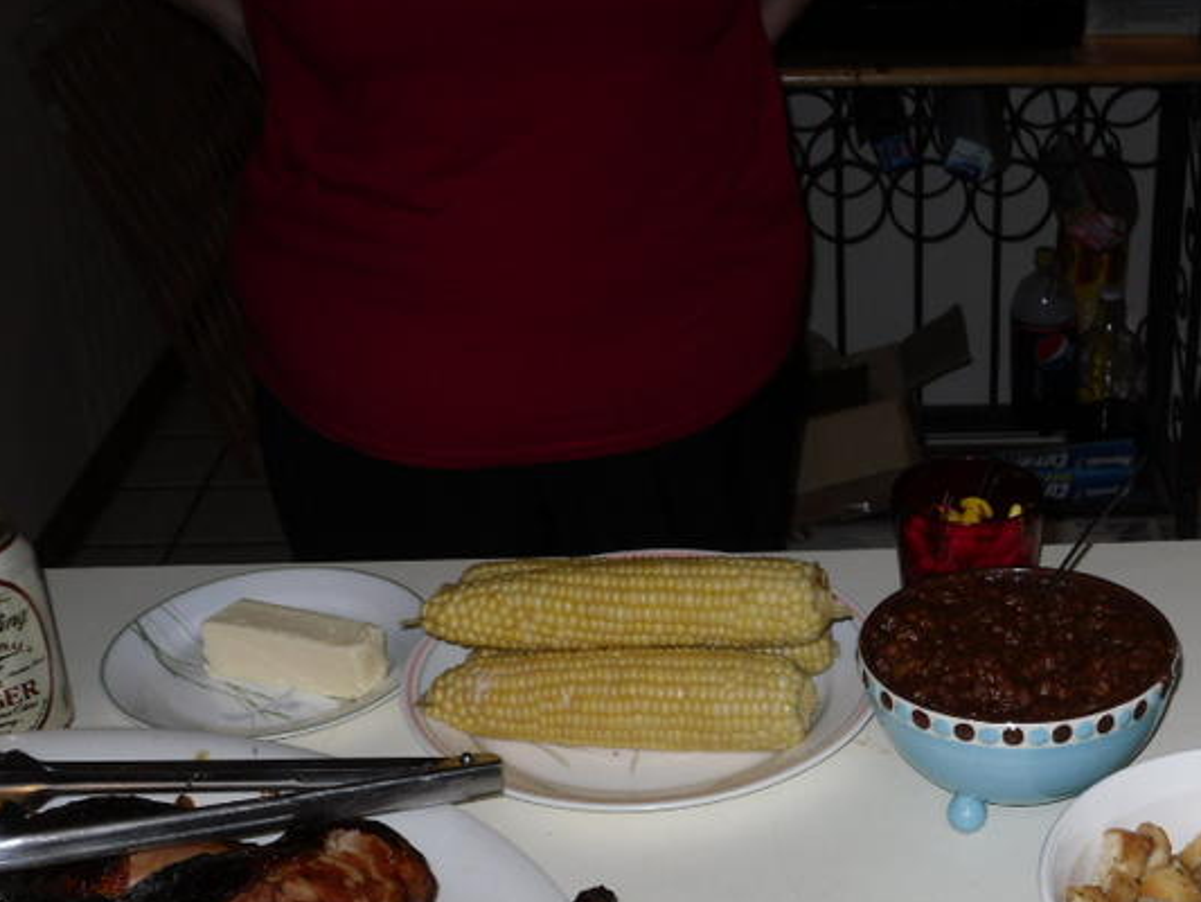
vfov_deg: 19.3
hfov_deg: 25.5
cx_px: 827
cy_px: 680
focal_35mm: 76
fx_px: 2637
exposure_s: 1/45
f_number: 3.5
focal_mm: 6.3
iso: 80
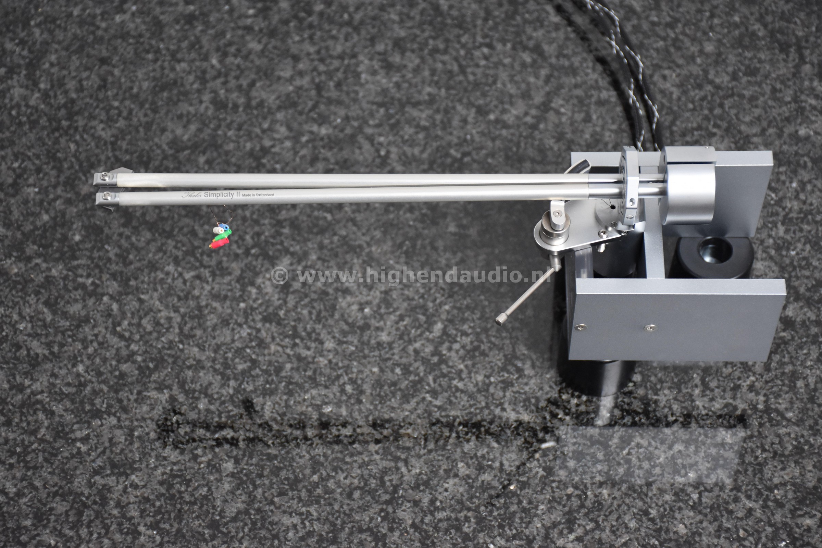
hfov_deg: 22.6
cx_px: 411
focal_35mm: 90
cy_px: 274
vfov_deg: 15.2
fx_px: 2055
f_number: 5
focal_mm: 60
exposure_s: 1/60
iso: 1400
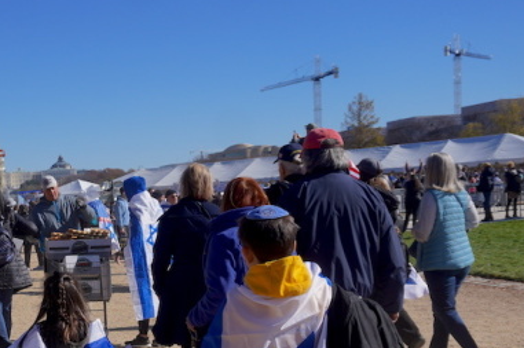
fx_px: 974
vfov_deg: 19.8
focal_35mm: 67
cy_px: 325
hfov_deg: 28.6
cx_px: 23
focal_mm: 20
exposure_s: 1/800
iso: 100
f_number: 4.5
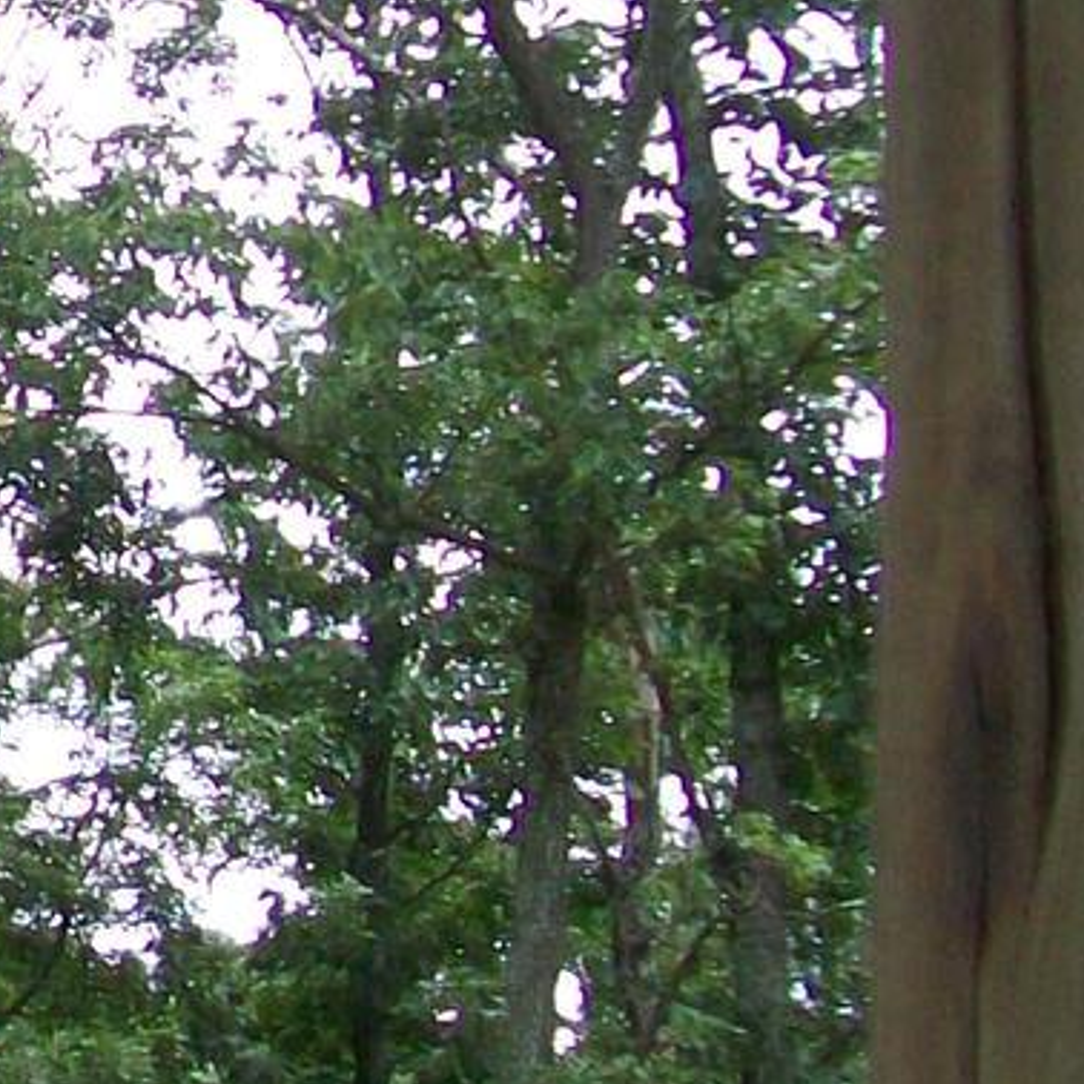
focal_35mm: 163
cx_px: -1508
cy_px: 961
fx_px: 5775
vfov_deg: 10.7
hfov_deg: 9.5
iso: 64
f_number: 2.7
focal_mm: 6.1
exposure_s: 1/320
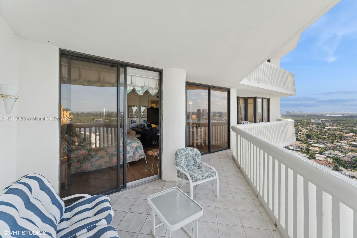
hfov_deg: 104.2
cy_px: 119
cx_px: 178
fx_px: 139
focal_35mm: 14
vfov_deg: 81.2
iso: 250
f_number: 9
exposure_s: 1/125
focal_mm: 14
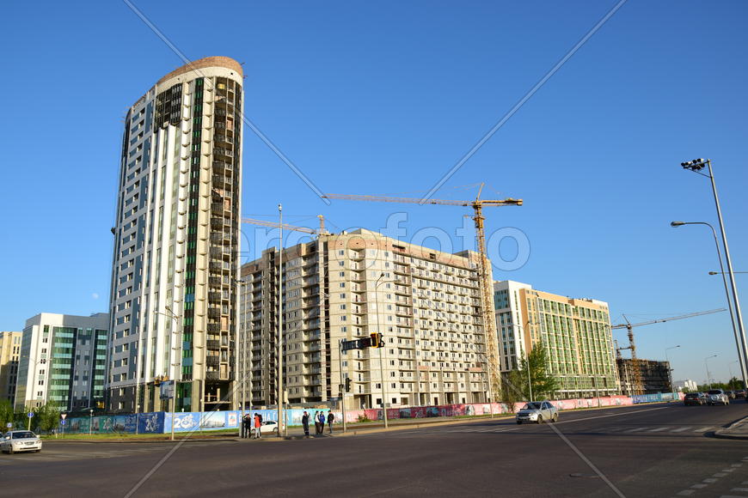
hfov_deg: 67.4
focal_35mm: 27
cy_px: 249
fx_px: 561
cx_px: 374
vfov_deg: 47.9
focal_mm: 18
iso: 100
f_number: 9
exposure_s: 1/125
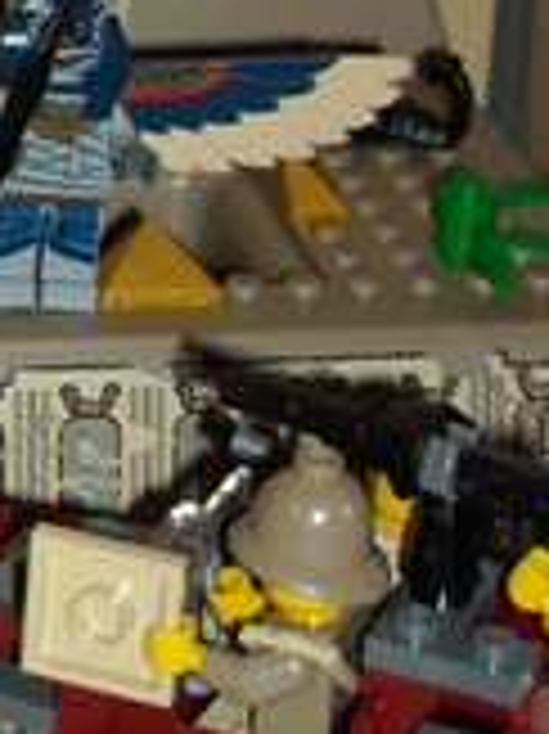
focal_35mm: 172
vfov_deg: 10.6
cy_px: -729
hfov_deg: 8.1
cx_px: -675
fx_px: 3642
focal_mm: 5.7
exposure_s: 1/60
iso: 200
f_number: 2.8
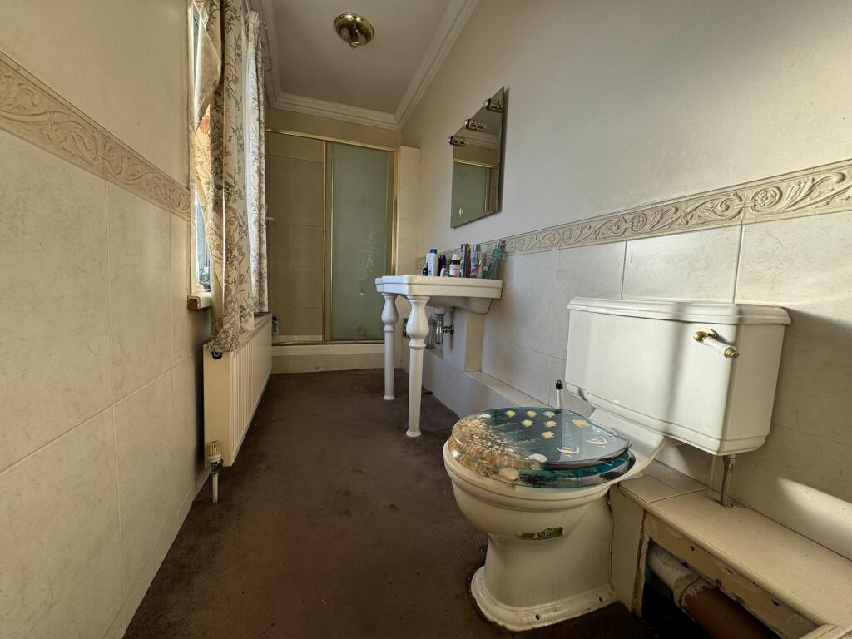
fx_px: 345
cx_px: 426
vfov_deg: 85.7
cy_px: 320
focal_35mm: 14
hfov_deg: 102.1
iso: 40
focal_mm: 2.22
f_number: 2.2
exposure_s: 1/151
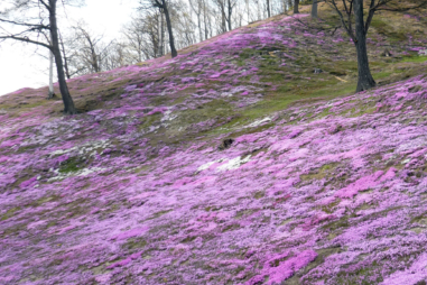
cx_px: 318
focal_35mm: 54
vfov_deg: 24.9
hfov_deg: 36.1
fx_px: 640
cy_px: 96
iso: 100
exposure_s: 1/640
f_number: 2.8
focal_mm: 5.5
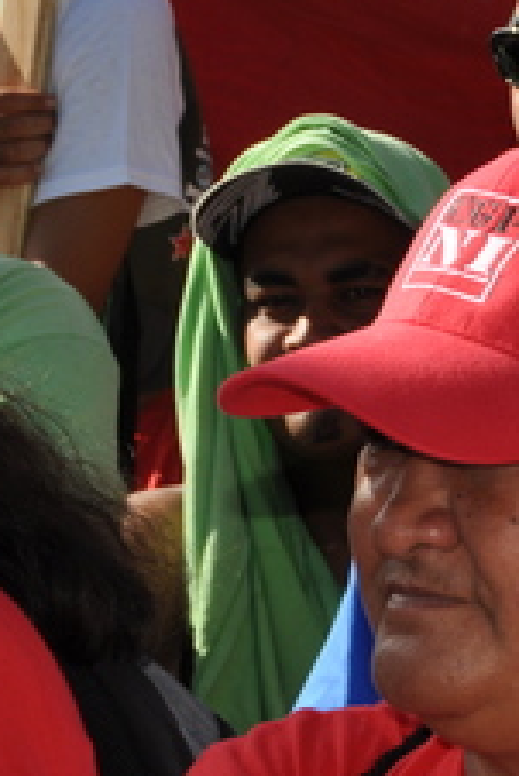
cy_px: 577
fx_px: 5506
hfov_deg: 5.3
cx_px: 885
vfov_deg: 8.1
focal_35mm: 255
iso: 200
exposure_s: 1/200
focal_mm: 50
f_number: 11
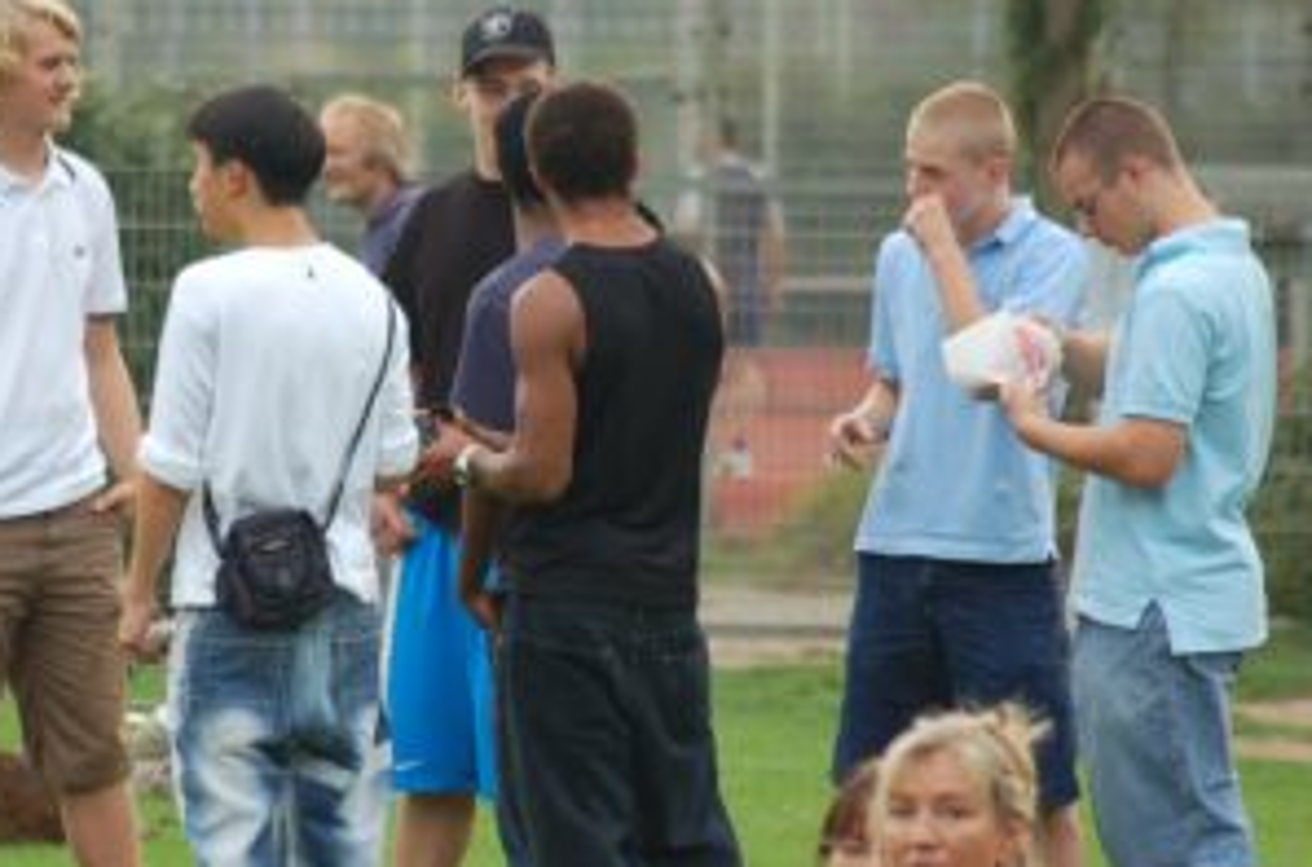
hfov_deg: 6.7
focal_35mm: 308
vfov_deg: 4.4
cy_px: 445
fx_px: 11186
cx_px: 407
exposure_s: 1/500
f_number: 4.5
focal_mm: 135
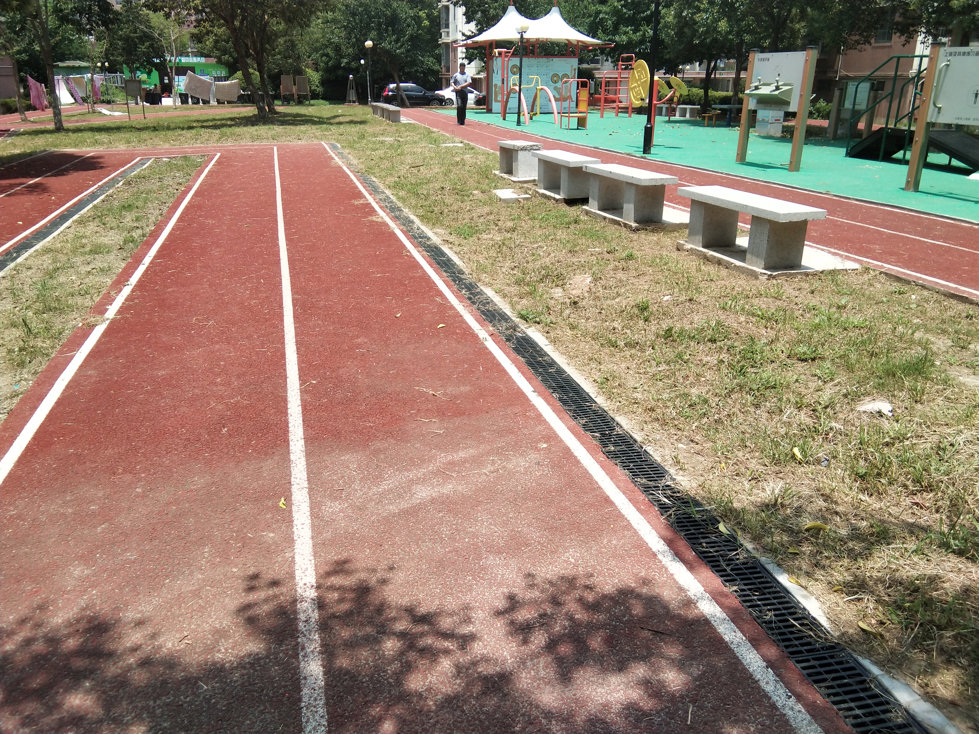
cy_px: 367
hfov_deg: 58.4
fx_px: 877
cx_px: 490
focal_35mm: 31
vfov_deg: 45.4
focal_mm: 3.69
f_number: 2.2
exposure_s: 1/699
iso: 50
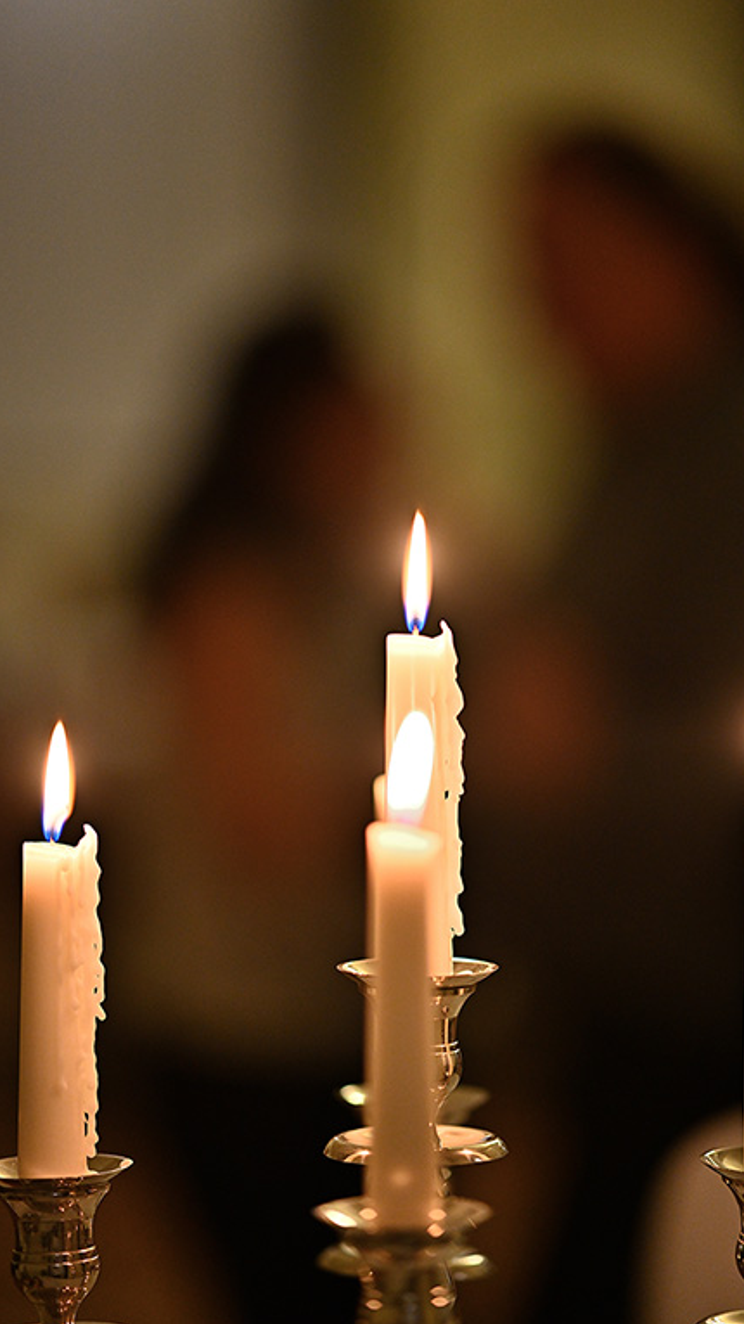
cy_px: 637
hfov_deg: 10.5
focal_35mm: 115
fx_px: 4035
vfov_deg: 18.6
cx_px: 428
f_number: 1.4
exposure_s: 1/200
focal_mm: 105
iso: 800
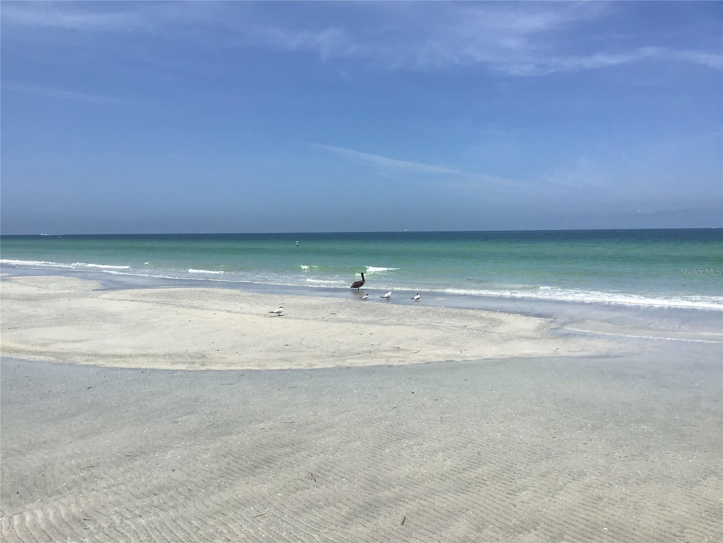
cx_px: 362
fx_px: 647
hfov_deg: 58.4
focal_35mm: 31
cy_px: 272
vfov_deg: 45.4
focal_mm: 3.3
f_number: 2.4
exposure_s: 1/3135
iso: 25
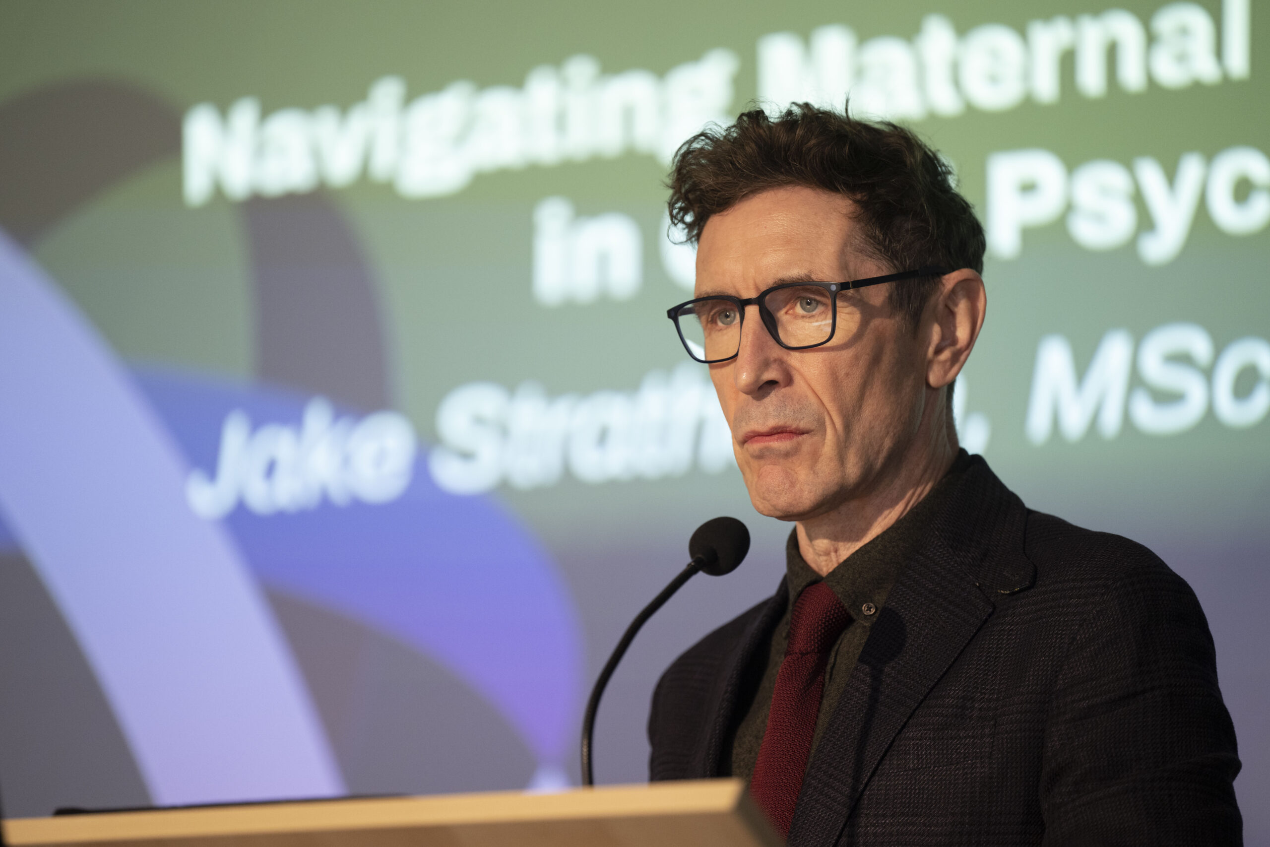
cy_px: 424
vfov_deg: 7.2
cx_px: 635
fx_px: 6703
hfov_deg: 10.8
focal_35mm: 190
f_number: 2.8
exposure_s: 1/200
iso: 1250
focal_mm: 190
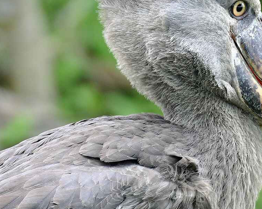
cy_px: 43
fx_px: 8094
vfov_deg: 1.5
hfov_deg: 1.9
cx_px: 204
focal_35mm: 1044
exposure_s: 1/250
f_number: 6
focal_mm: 350
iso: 640
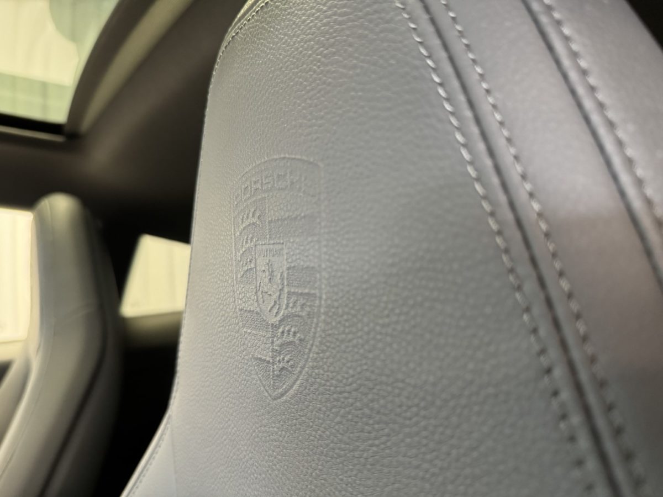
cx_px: 332
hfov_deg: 71.6
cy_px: 248
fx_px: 460
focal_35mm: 24
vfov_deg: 56.8
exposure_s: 1/48
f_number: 1.78
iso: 800
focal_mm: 6.76
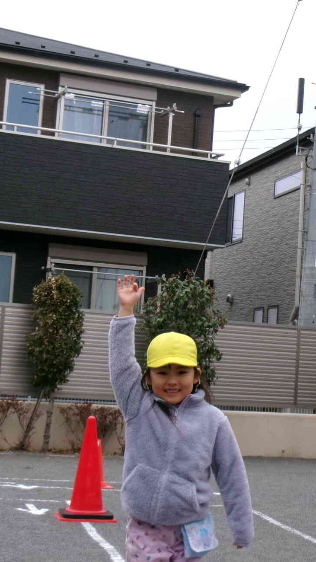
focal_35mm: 91
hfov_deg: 13.2
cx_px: 298
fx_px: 1356
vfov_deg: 23.4
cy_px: 261
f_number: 4.9
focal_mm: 9.5
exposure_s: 1/210
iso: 100
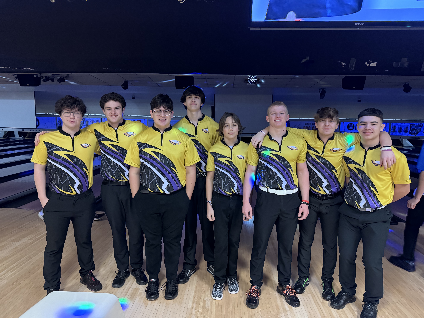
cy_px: 159
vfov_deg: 56.8
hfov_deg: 71.6
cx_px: 212
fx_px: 294
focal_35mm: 24
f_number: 1.78
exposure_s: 1/53
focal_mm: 6.86
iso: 800
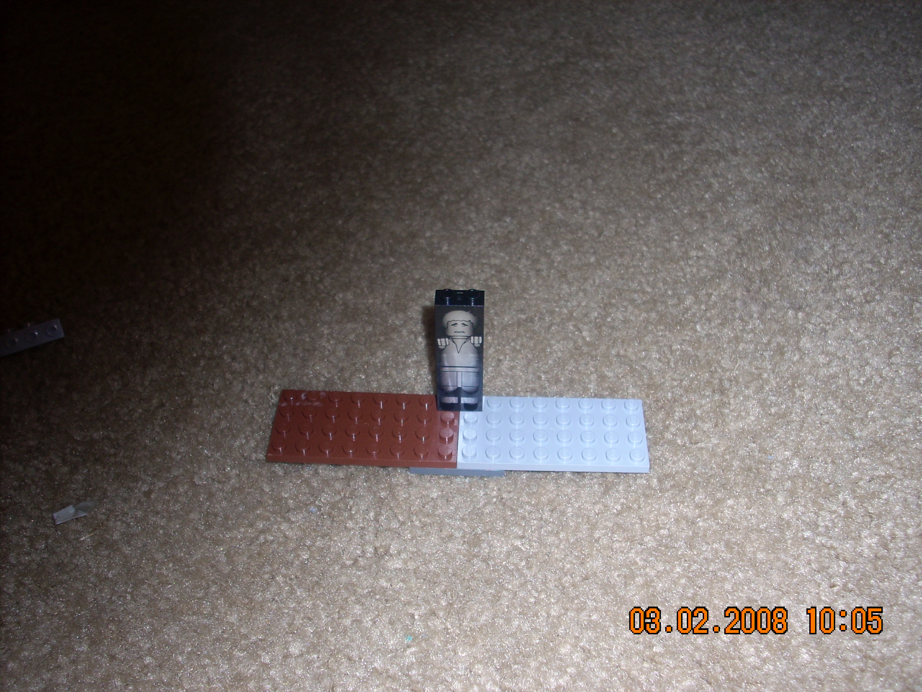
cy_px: 346
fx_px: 985
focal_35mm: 37
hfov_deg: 50.1
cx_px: 461
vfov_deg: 38.7
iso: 64
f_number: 2.8
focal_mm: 6.2
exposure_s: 1/60
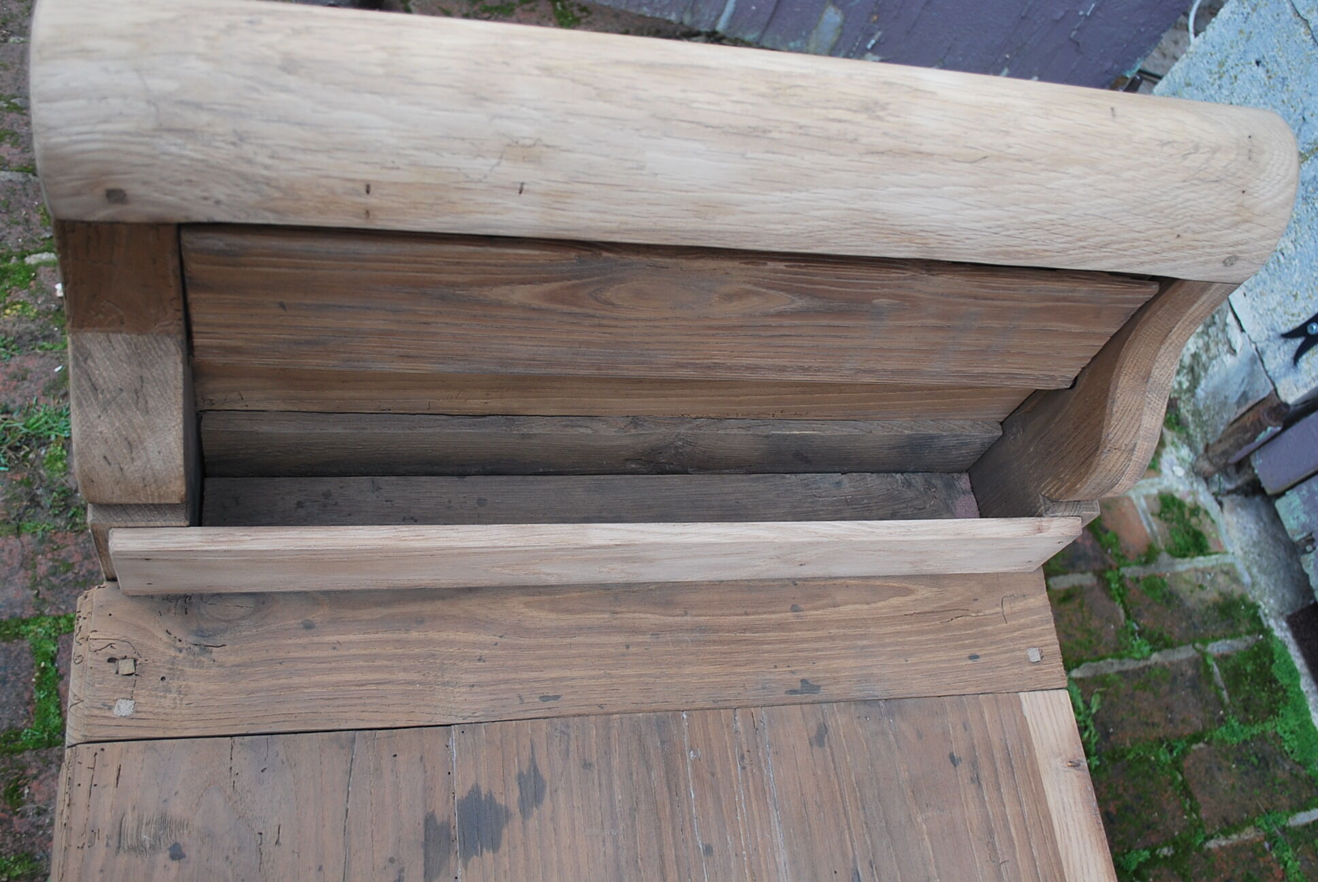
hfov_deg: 57.2
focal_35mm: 33
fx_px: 1210
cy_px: 441
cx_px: 659
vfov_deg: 40.1
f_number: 4.5
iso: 200
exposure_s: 1/80
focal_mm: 22
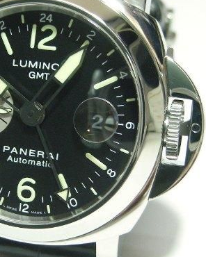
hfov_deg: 18.8
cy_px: 123
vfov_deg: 23.6
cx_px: 55
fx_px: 617
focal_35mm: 81
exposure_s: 1/22.3
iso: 200
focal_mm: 8
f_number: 3.5
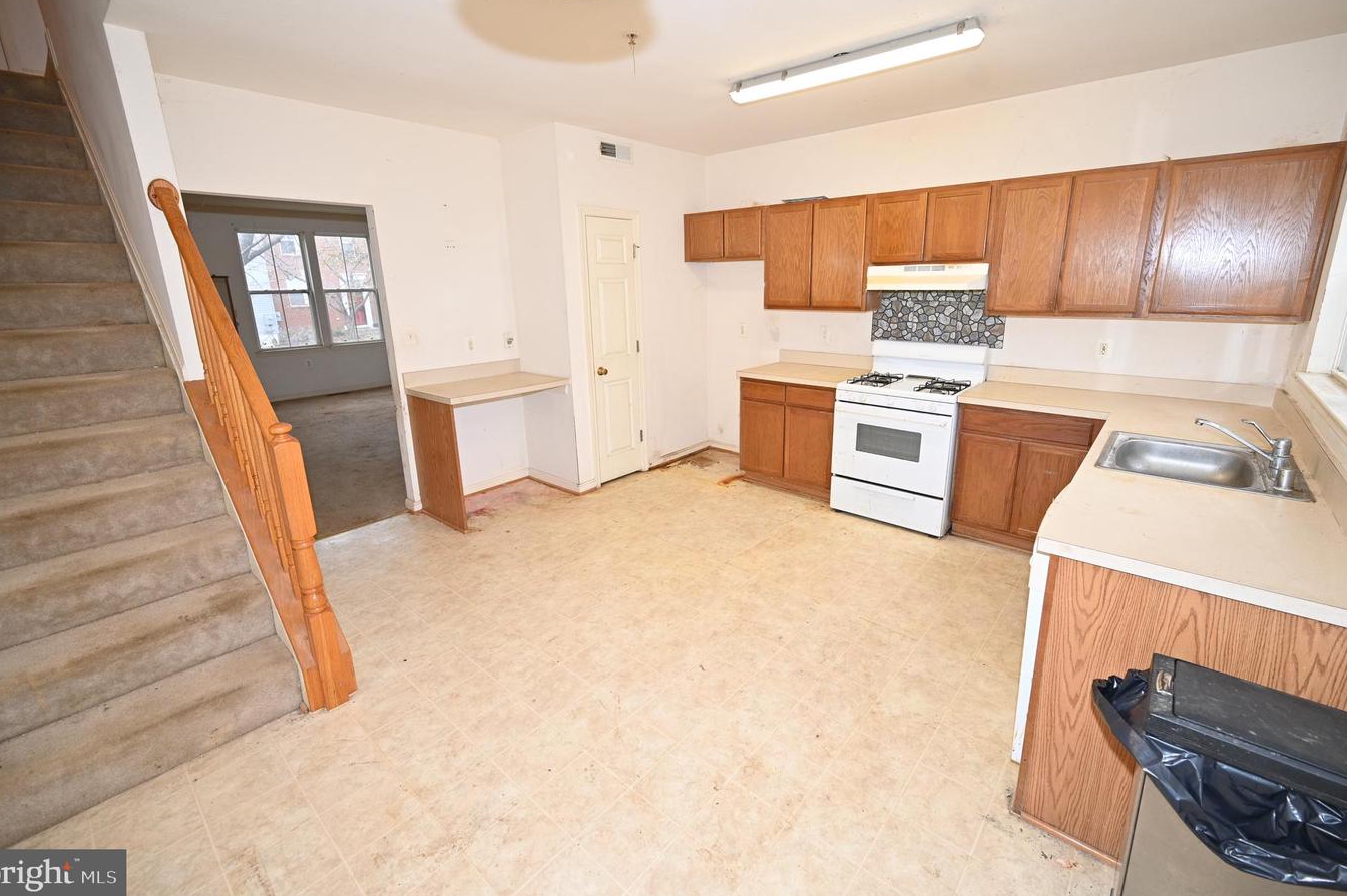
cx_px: 693
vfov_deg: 77.2
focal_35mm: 15
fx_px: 561
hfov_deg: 100.4
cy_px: 420
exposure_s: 1/100
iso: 400
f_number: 4
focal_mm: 14
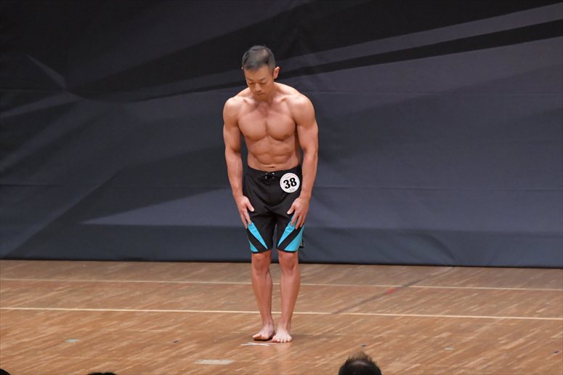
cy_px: 188
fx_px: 4689
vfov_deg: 4.6
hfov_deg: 6.9
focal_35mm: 300
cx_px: 282
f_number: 5.6
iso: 6400
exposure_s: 1/400
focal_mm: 200
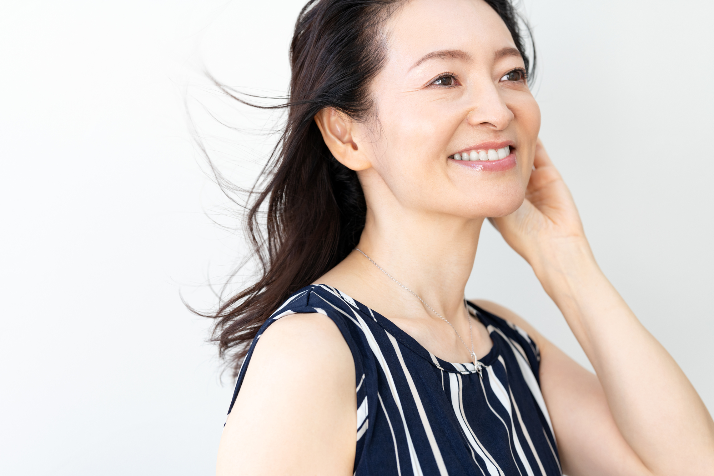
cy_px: 238
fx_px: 2082
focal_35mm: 105
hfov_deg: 19.5
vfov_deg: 13.0
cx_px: 357
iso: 250
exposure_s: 1/160
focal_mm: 105
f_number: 3.5
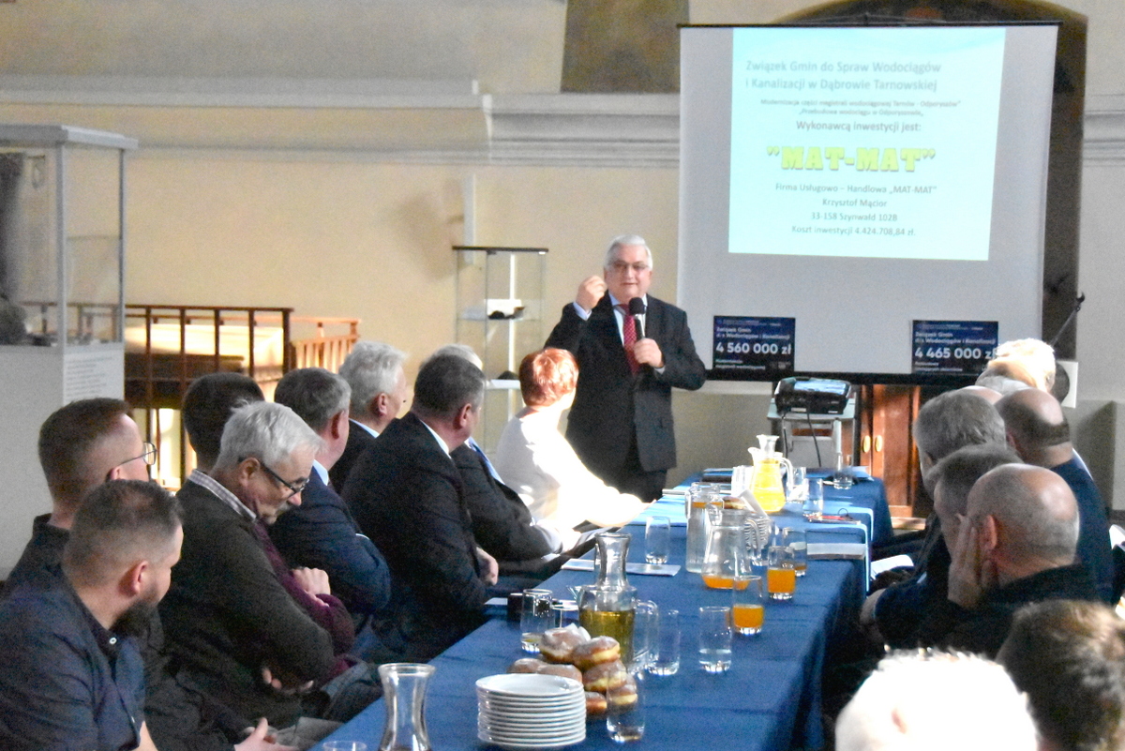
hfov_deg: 30.5
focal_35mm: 66
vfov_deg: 20.6
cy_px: 376
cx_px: 562
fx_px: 2063
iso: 18000
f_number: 4.5
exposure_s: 1/4000
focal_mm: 44
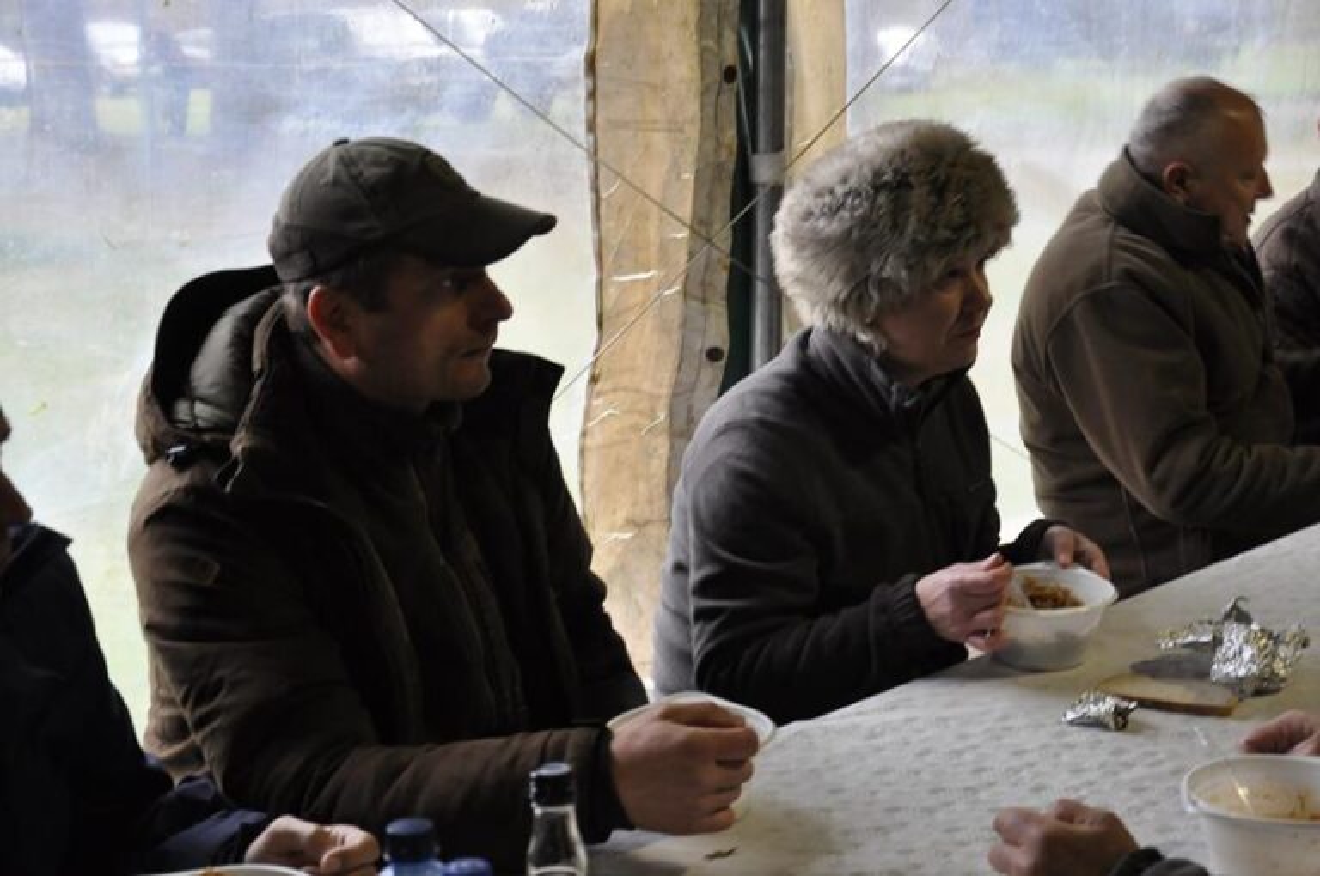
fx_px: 2087
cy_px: 438
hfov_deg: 35.1
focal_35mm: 57
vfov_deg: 23.7
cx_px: 660
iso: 1100
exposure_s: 1/30
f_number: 4.5
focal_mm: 38
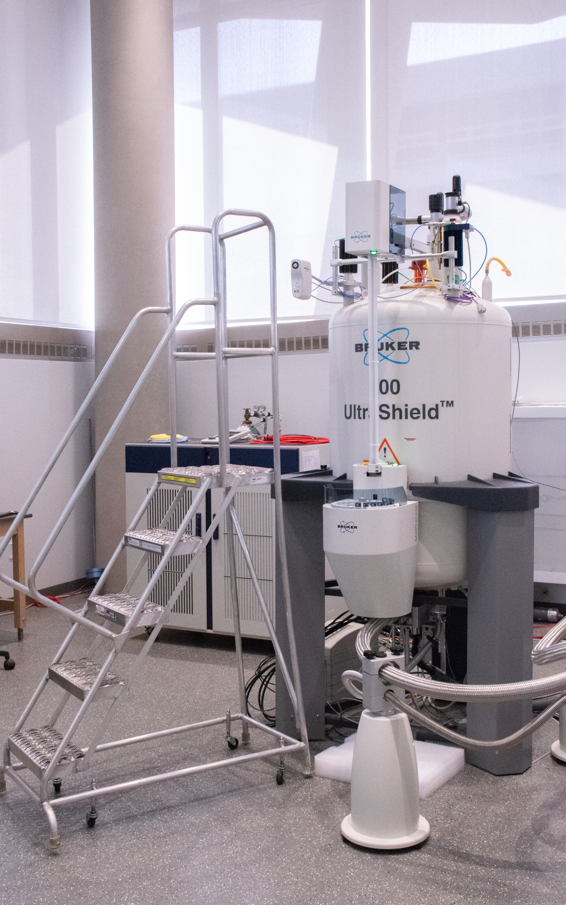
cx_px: 289
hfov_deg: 32.0
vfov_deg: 49.3
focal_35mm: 40
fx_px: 987
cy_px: 453
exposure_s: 1/160
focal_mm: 26
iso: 6400
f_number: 10
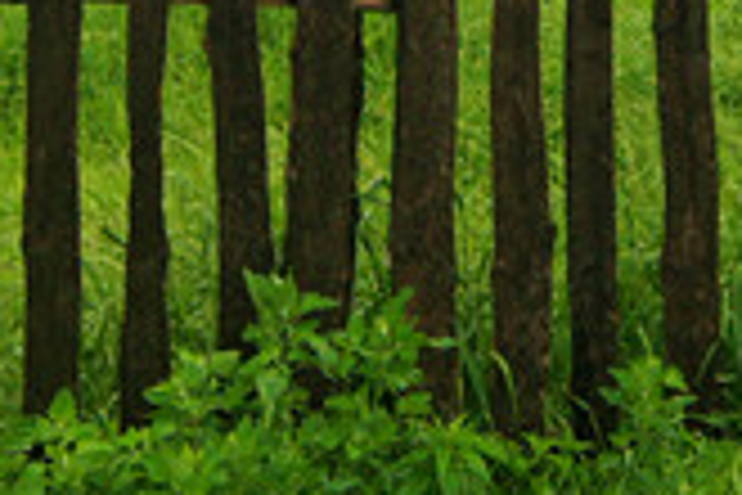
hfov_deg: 15.4
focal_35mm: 131
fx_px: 2700
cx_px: 715
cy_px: -160
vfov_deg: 10.2
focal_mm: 18
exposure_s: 1/160
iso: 500
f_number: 4
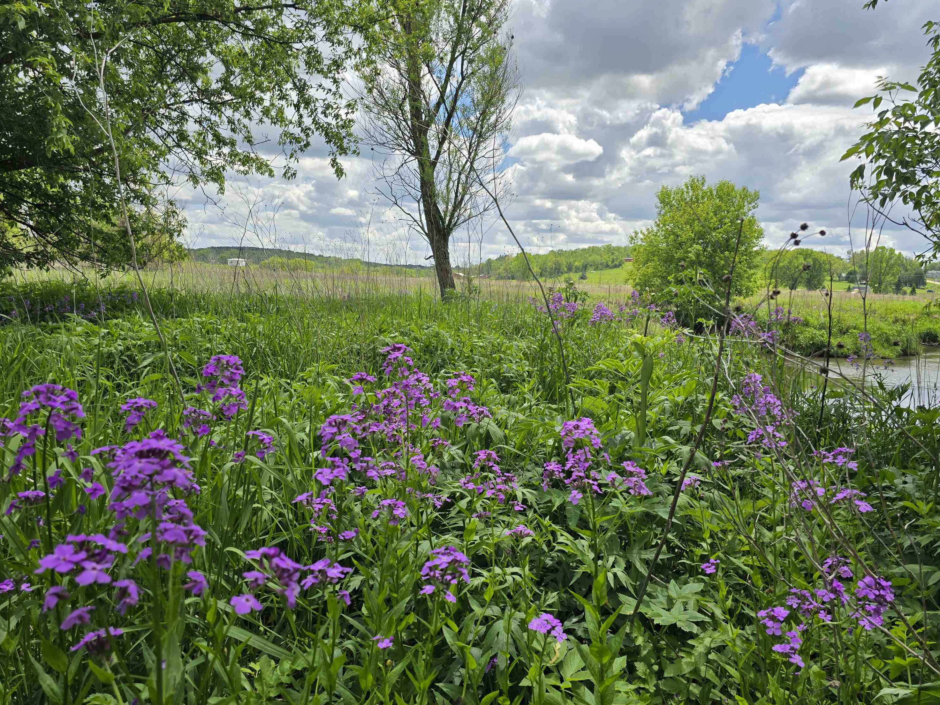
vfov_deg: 56.8
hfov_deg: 71.6
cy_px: 345
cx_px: 488
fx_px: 652
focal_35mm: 24
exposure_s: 1/825
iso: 12
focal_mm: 6.3
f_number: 1.7
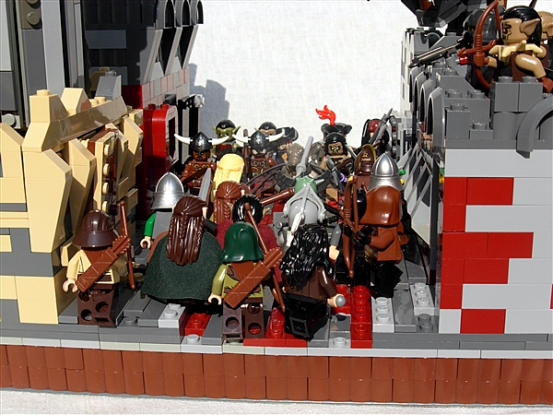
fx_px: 831
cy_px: 208
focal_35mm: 52
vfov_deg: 28.0
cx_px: 276
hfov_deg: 36.8
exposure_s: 1/527
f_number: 5.4
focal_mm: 8.5
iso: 79
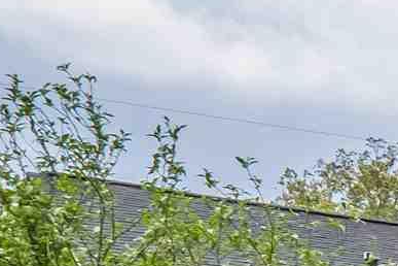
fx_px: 1316
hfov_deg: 9.6
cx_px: 1390
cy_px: 536
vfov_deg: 10.5
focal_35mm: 119
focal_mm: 10
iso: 800
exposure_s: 1/640
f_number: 8
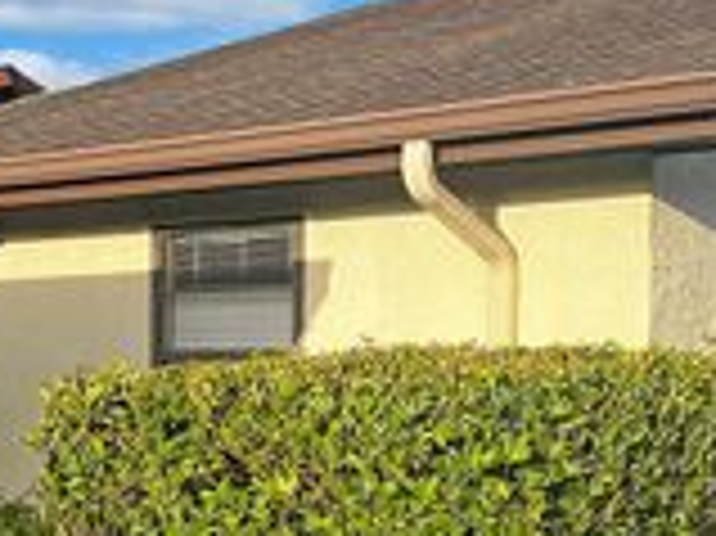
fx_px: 1695
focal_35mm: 82
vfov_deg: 17.7
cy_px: 462
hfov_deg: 23.6
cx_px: 194
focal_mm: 5.7
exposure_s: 1/1934
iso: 50
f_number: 1.5
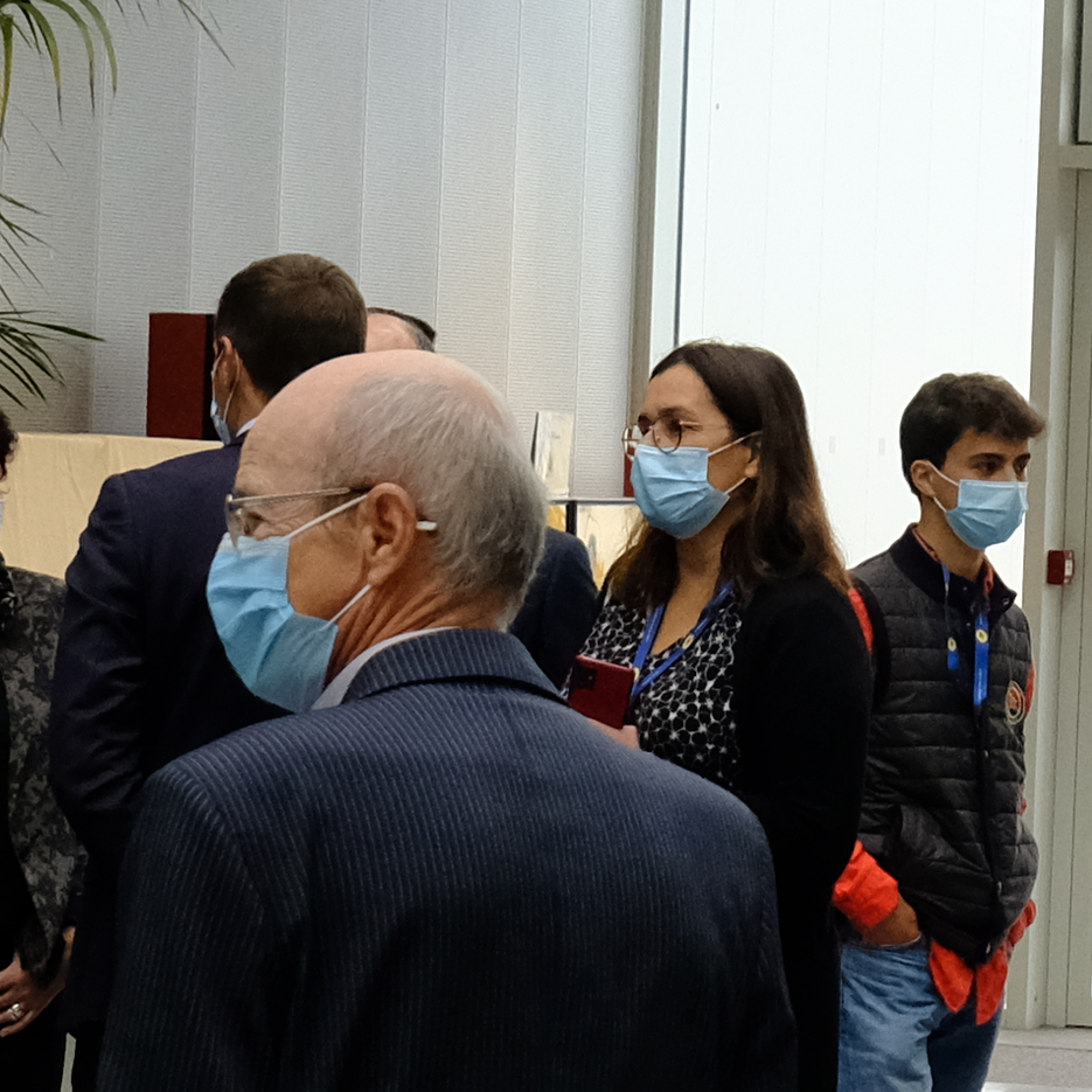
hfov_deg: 10.3
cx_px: 767
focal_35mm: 169
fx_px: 6032
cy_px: 749
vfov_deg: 10.3
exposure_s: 1/320
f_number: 4.5
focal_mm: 20.8
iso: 1600
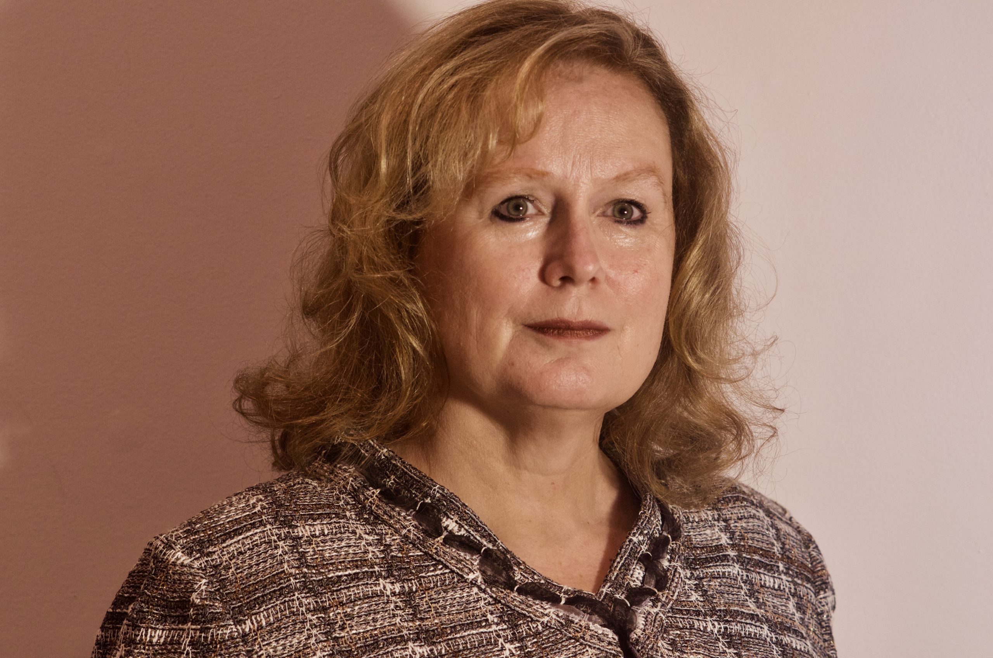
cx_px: 496
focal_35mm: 158
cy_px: 329
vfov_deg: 8.7
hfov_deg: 13.1
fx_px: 4336
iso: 1600
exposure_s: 1/80
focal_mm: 105
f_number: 11
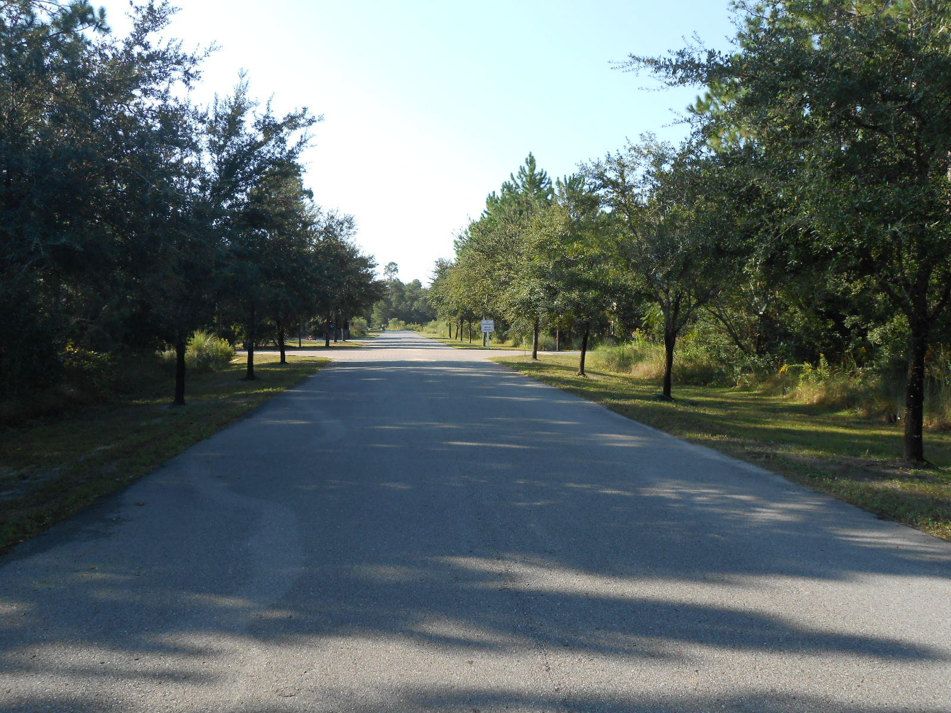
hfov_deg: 54.0
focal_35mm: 34
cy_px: 356
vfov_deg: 41.8
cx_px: 476
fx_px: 934
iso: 80
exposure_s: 1/320
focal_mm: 6
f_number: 3.9
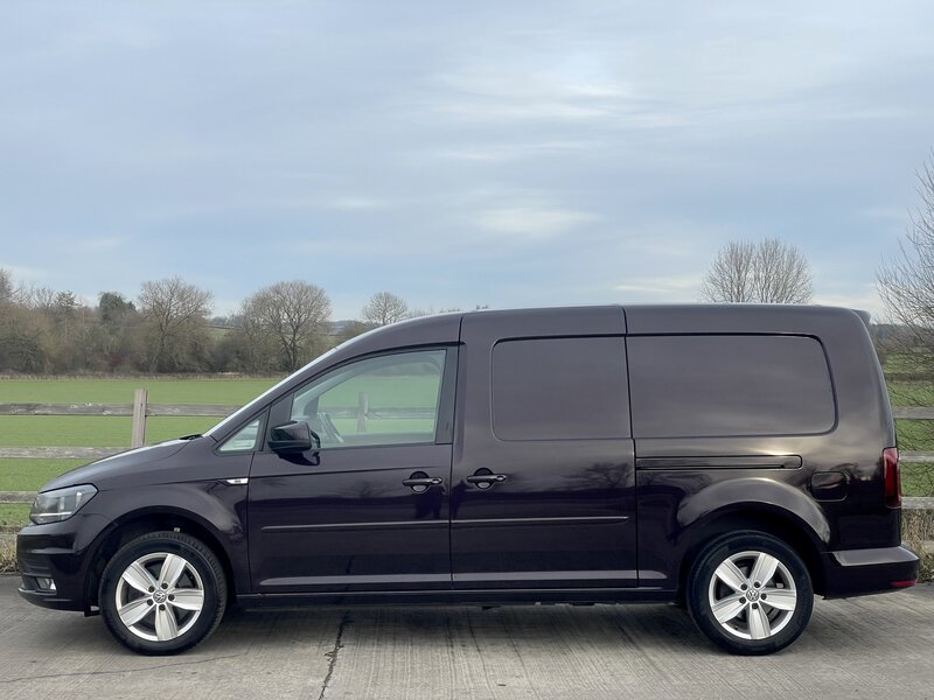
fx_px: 1403
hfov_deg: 36.8
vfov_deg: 28.0
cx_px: 467
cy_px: 350
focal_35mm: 52
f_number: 2
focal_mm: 6
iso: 25
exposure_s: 1/390
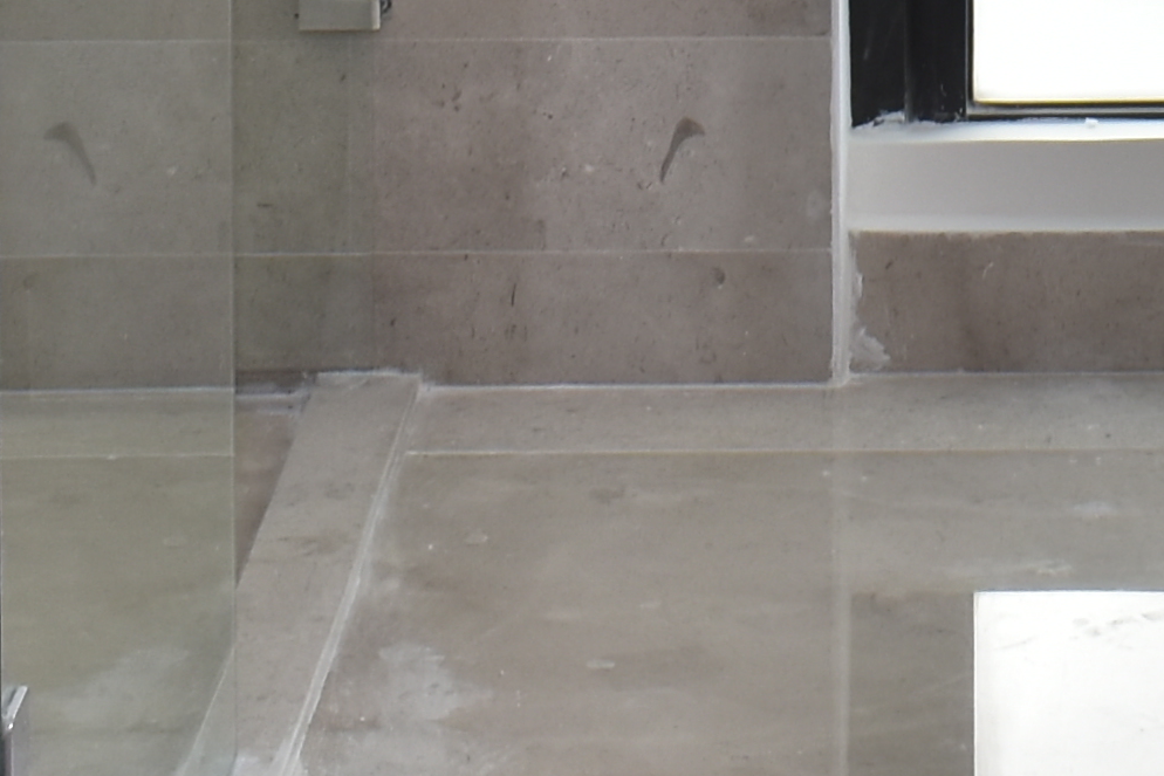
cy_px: -1232
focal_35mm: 181
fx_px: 5853
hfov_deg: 11.2
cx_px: 1260
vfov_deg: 7.1
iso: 200
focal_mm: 20
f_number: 7.1
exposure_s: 1/50
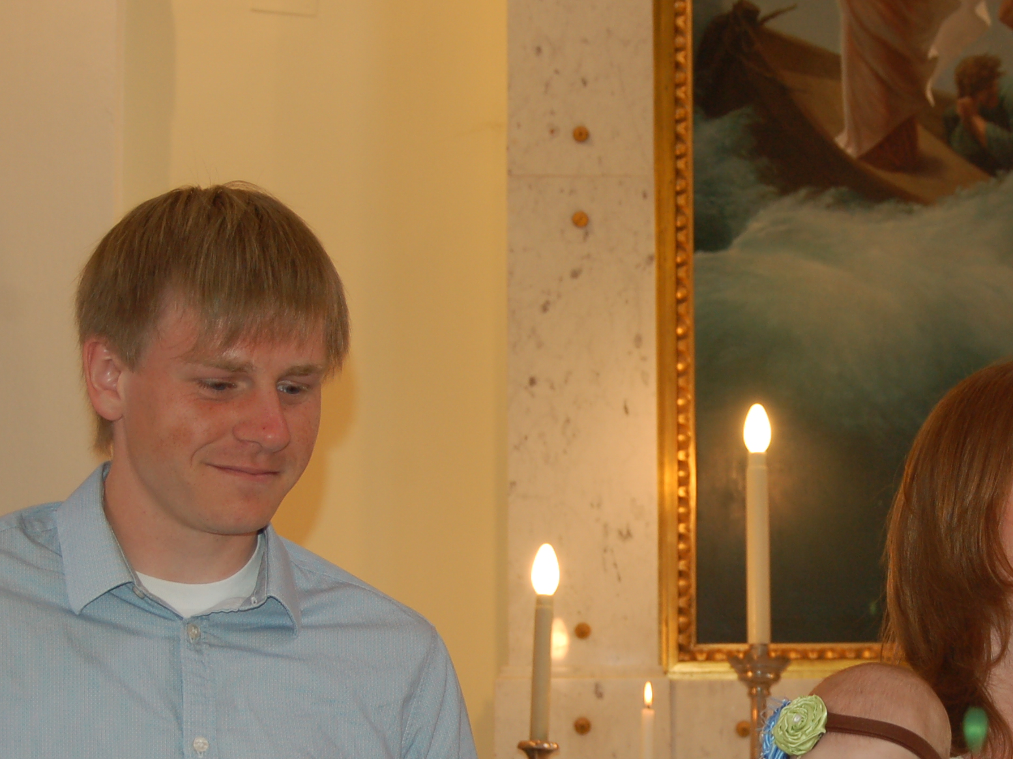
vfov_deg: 13.9
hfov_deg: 18.5
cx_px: 736
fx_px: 3101
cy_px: 620
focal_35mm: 106
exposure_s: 1/60
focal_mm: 38
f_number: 5
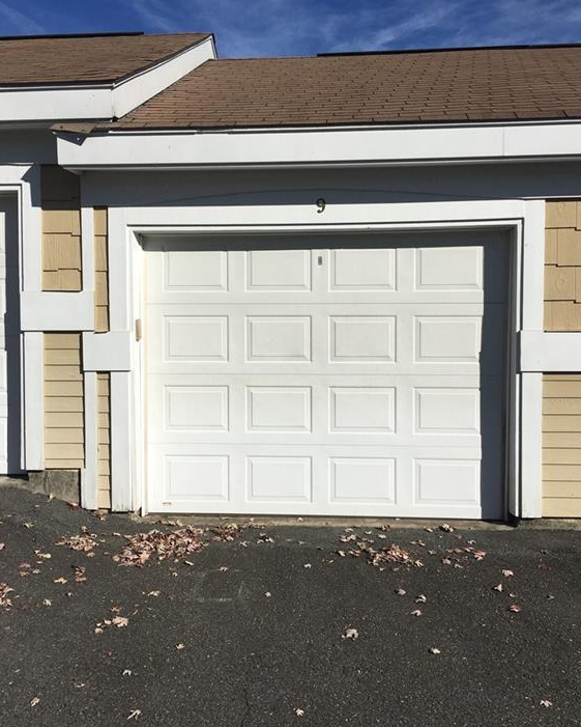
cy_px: 351
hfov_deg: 47.1
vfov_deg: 57.2
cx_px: 293
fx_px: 666
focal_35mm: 31
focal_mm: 4.15
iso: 25
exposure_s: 1/3344
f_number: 2.2
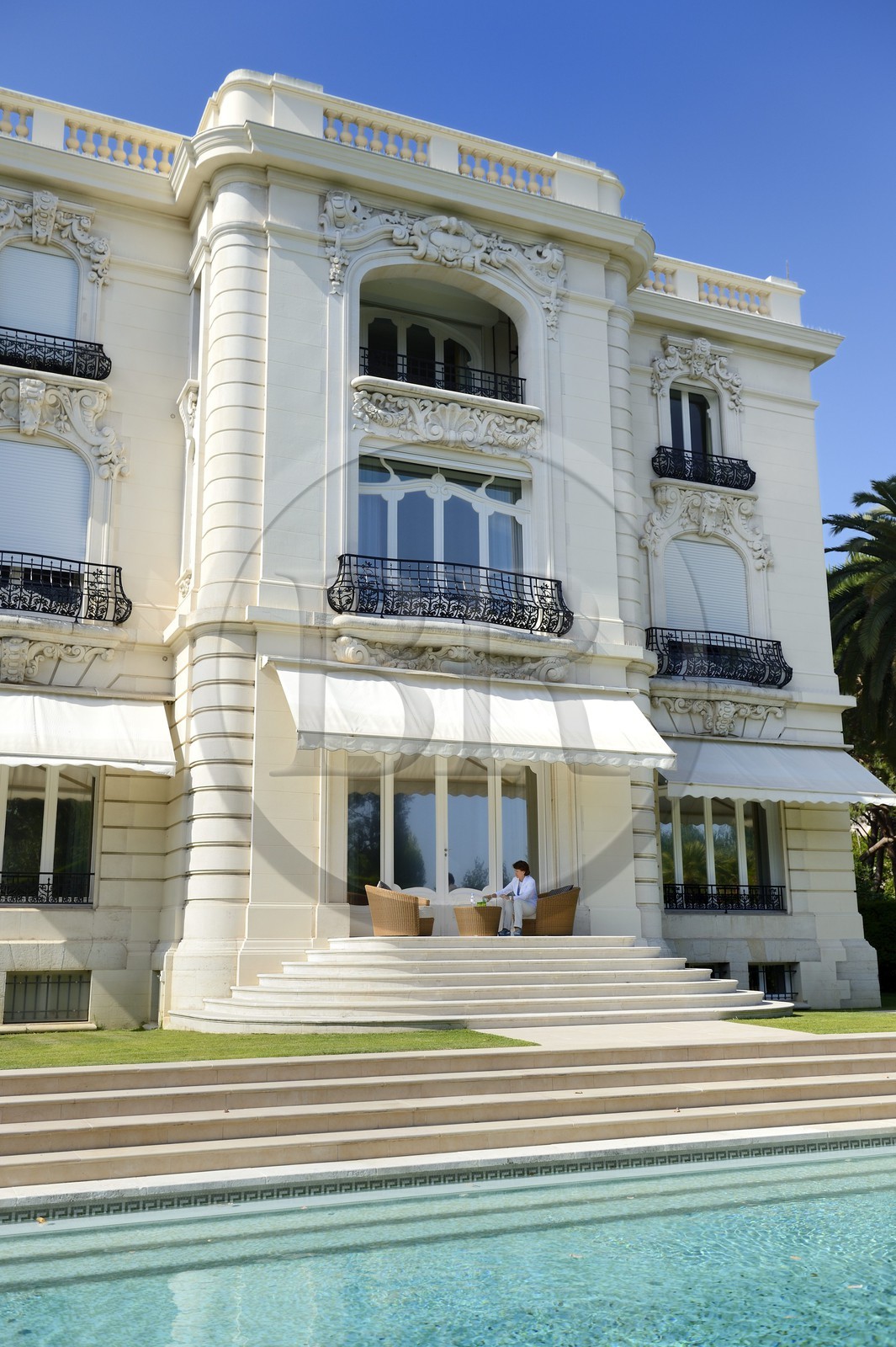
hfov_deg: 41.1
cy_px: 674
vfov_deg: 58.7
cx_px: 448
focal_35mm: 32
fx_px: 1196
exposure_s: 1/2000
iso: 200
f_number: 4
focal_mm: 32
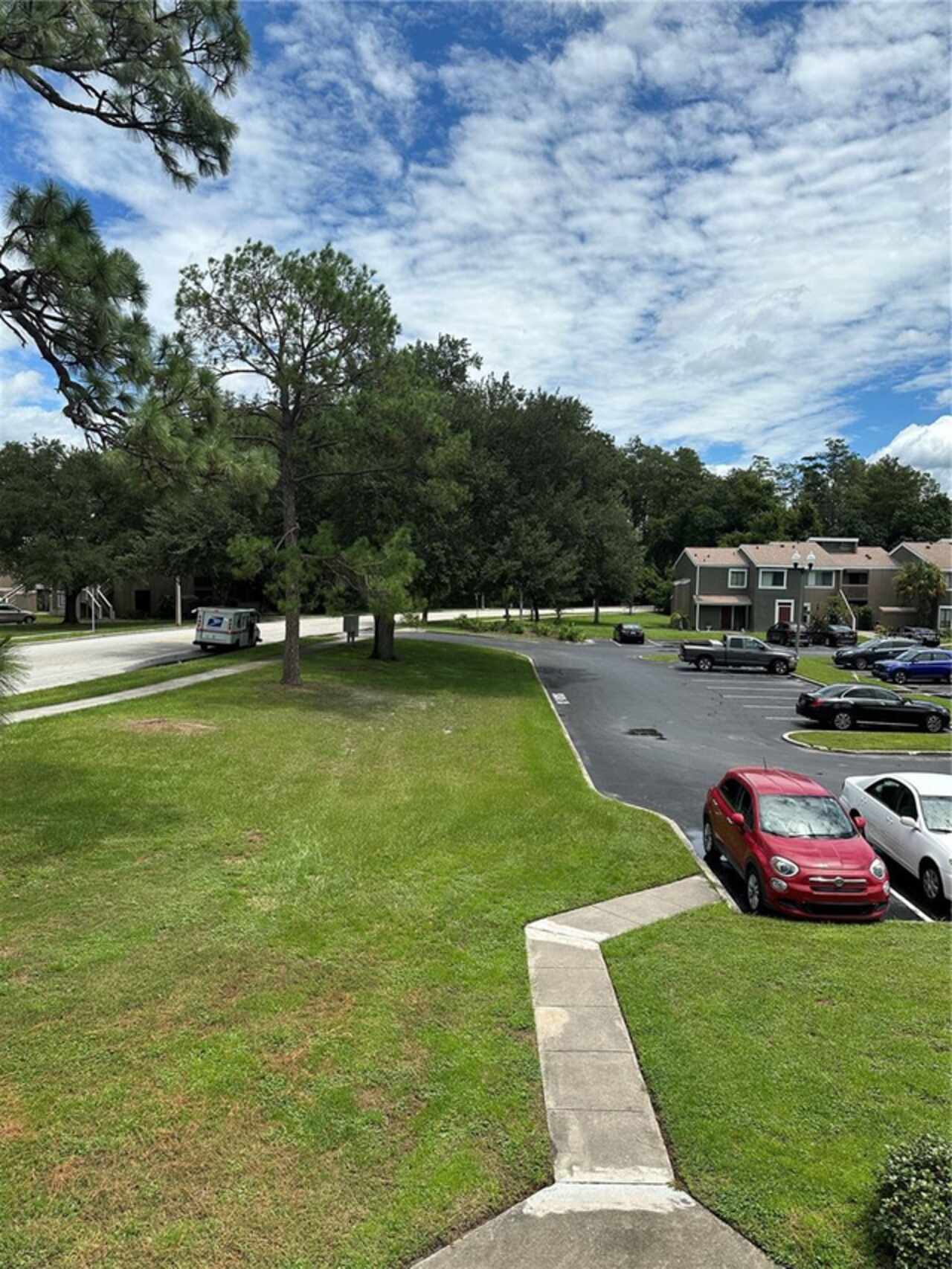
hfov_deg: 56.8
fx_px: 880
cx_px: 476
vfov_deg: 71.6
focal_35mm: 24
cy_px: 634
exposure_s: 1/5525
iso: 80
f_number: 1.78
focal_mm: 6.86
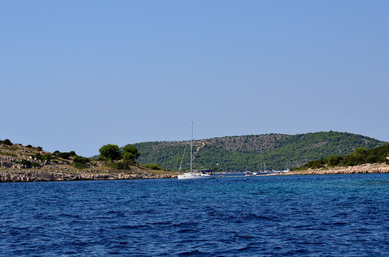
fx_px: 1132
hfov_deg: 19.5
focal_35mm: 105
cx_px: 194
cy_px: 128
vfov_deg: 13.0
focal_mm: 70
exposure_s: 1/2000
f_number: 6.3
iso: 400
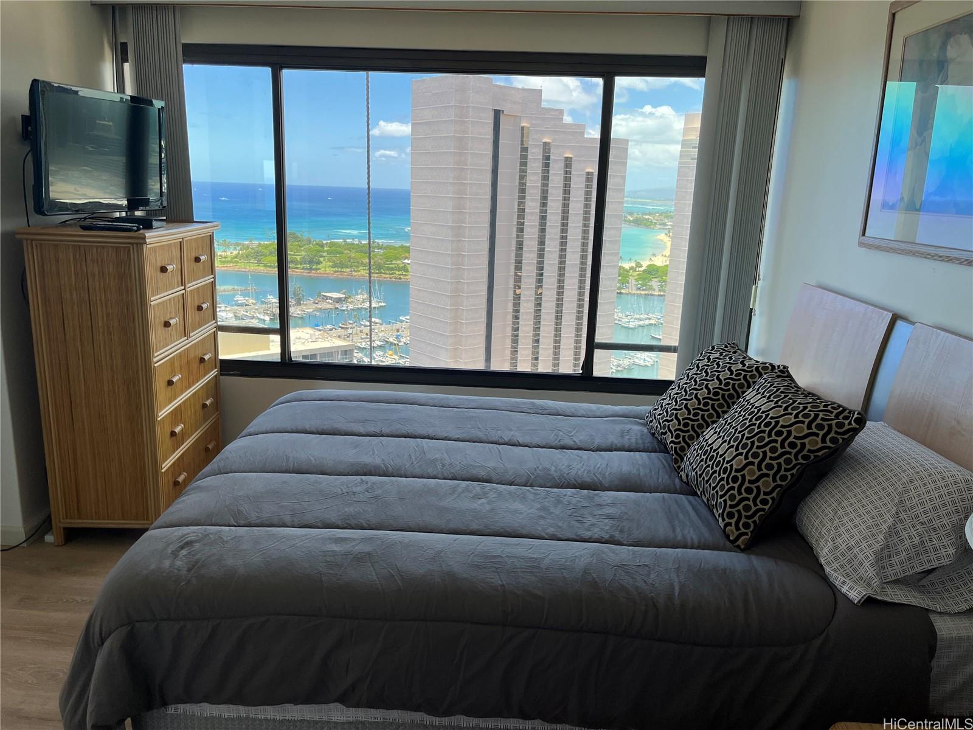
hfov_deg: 67.3
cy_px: 365
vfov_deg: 53.1
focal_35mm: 26
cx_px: 486
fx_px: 731
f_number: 1.6
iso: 40
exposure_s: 1/257
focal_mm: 5.1
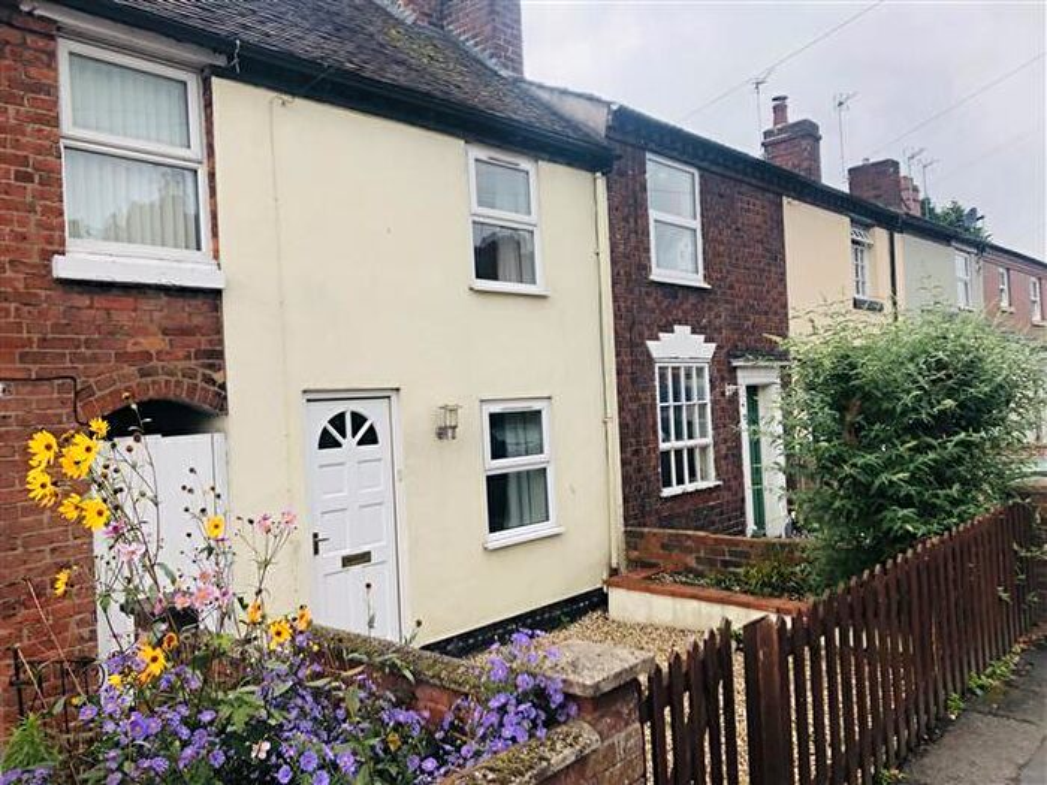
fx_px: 847
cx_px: 524
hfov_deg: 63.4
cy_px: 392
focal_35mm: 28
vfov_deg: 49.7
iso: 20
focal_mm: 3.99
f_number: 1.8
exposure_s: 1/495
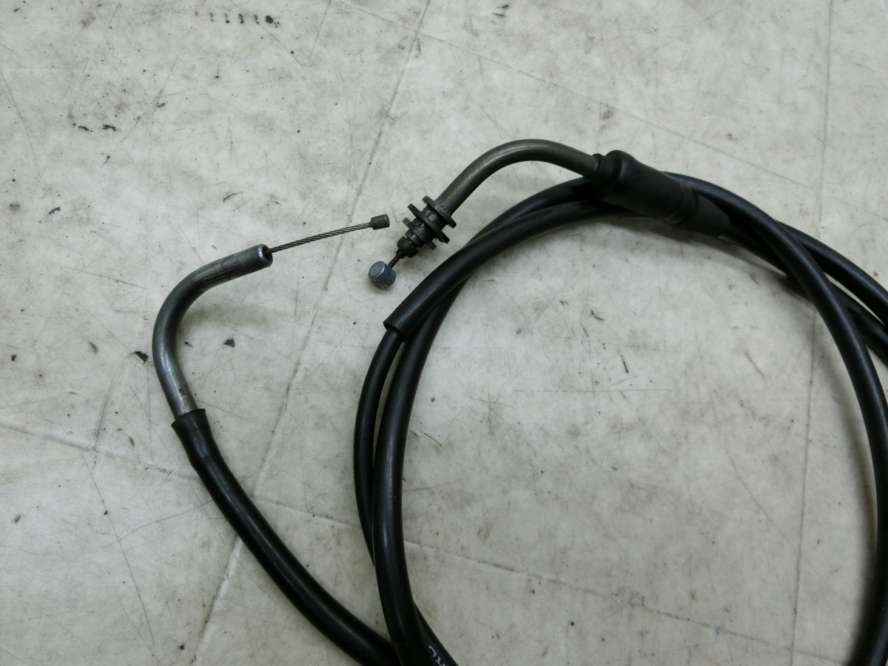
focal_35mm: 25
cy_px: 333
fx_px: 641
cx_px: 444
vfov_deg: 54.9
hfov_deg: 69.4
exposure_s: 1/100
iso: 400
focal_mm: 4.5
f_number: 3.5
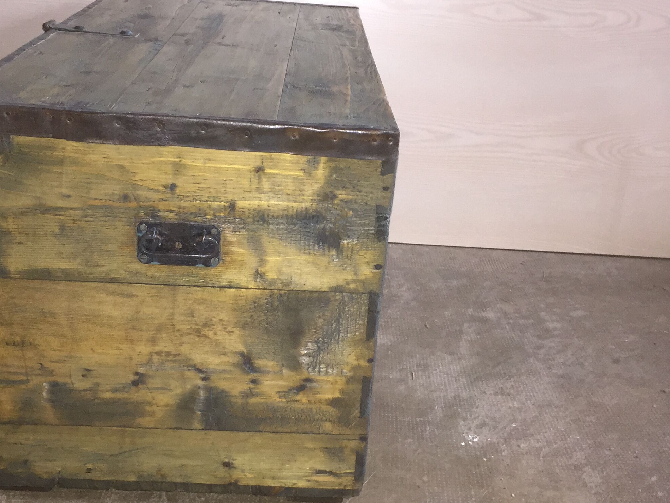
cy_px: 271
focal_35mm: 48
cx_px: 347
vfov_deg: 30.3
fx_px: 929
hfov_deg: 39.7
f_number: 2.2
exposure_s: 1/17
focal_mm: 4.15
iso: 100
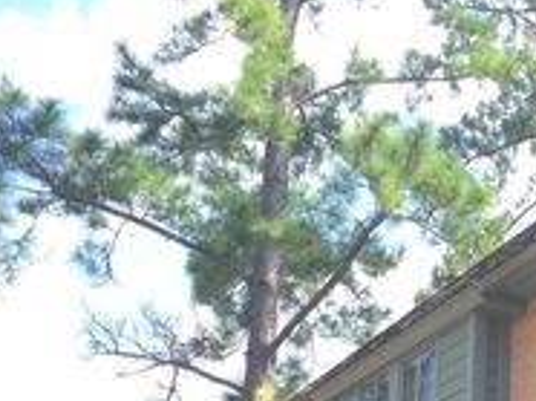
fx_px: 1206
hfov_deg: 22.7
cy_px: 483
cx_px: 671
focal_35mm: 78
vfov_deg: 17.9
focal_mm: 4.15
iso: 32
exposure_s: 1/399
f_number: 2.2
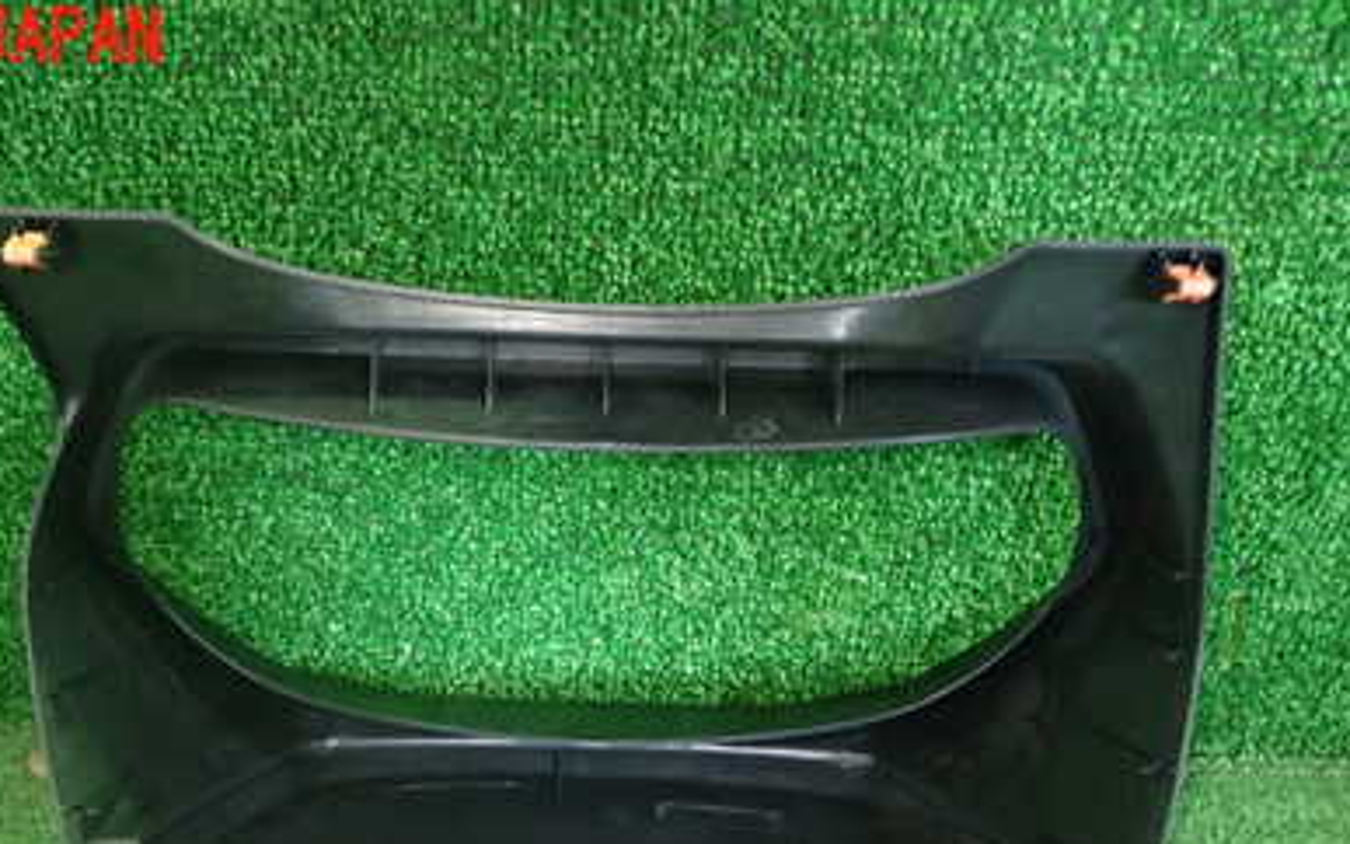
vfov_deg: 26.9
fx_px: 1693
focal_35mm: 46
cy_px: 781
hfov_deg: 43.4
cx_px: 576
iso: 800
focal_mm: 5.05
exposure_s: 1/20
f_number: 2.2
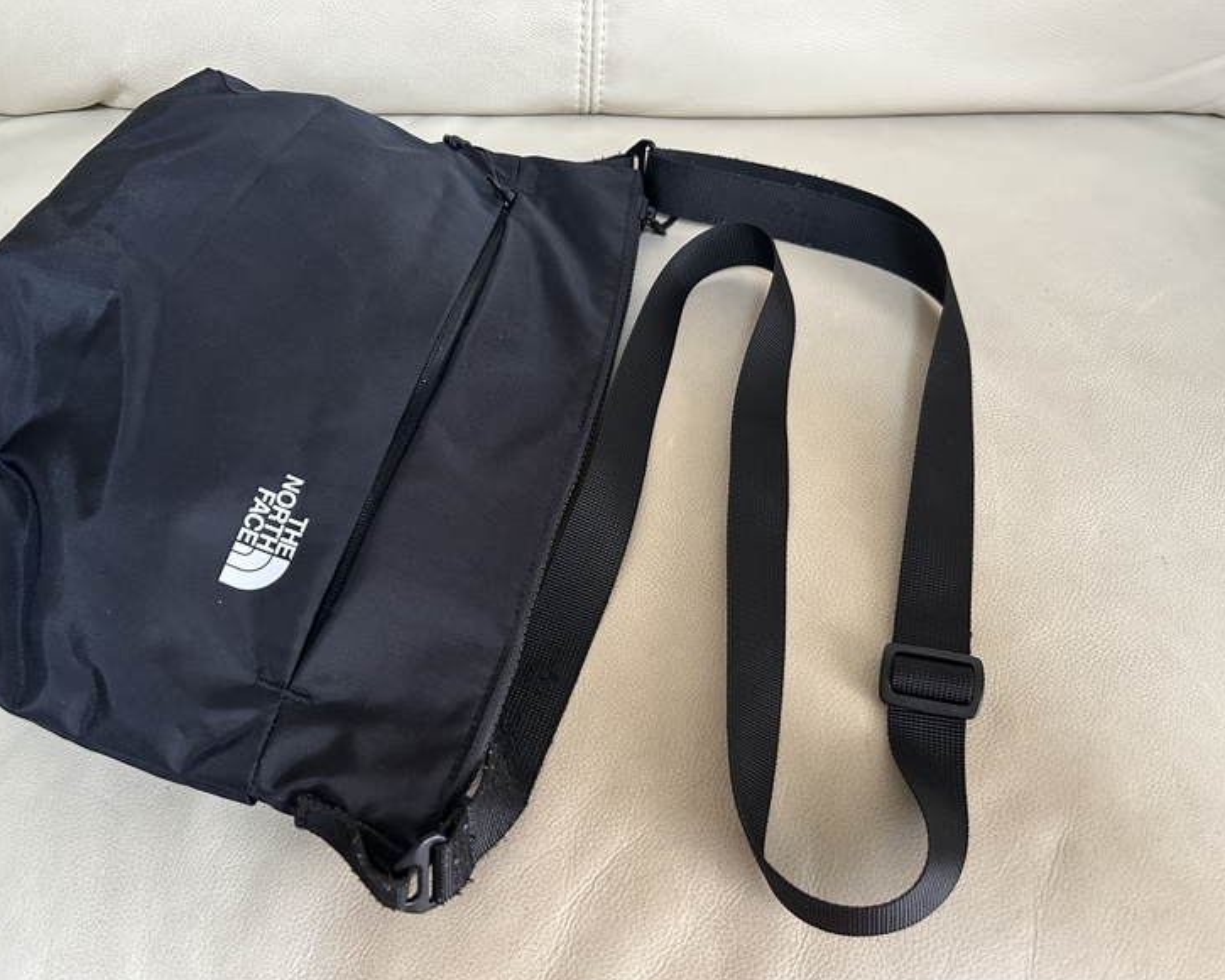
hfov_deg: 62.1
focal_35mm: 28
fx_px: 1015
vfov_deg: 51.5
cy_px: 505
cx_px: 551
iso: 250
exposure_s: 1/60
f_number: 1.5
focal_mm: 5.7
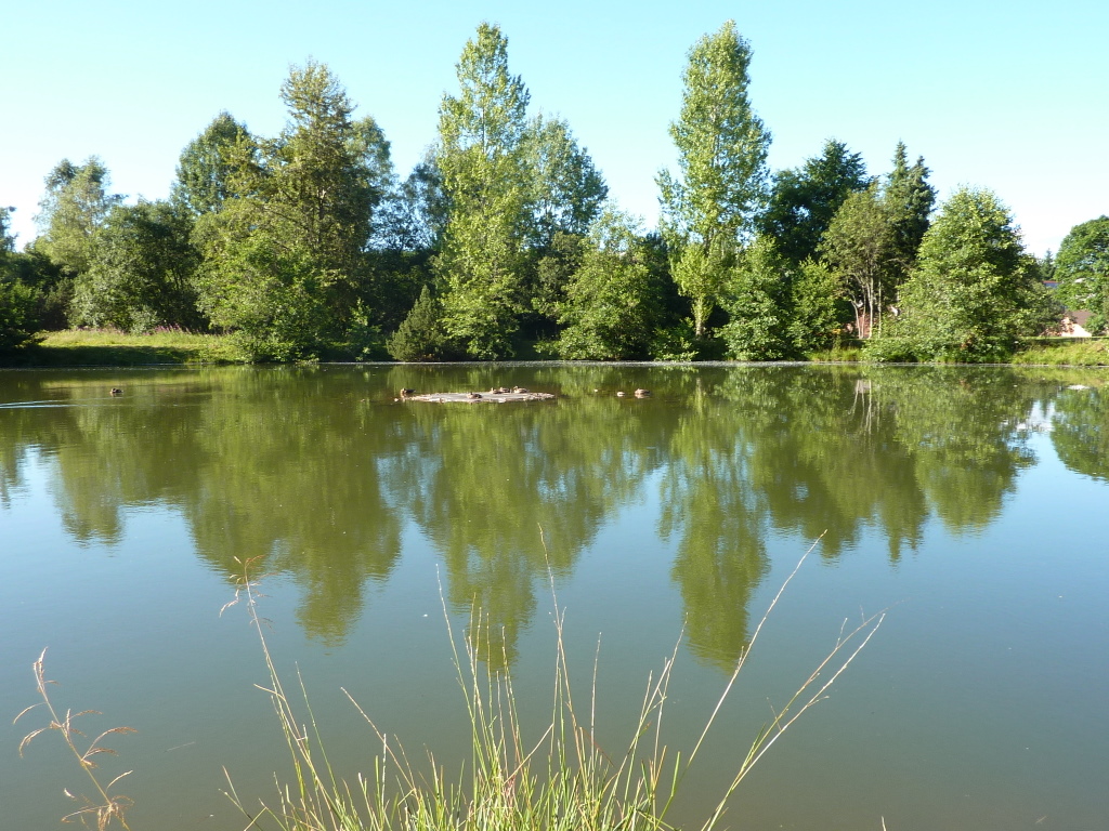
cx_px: 554
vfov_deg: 48.2
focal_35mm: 29
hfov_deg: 61.7
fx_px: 929
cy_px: 416
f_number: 4
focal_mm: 4.1
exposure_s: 1/160
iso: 80
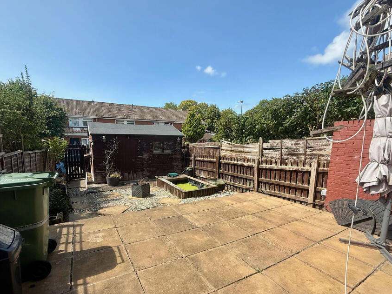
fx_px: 192
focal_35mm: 17
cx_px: 185
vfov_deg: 74.5
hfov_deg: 90.9
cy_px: 164
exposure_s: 1/1105
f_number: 2.2
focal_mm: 2.22
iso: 50
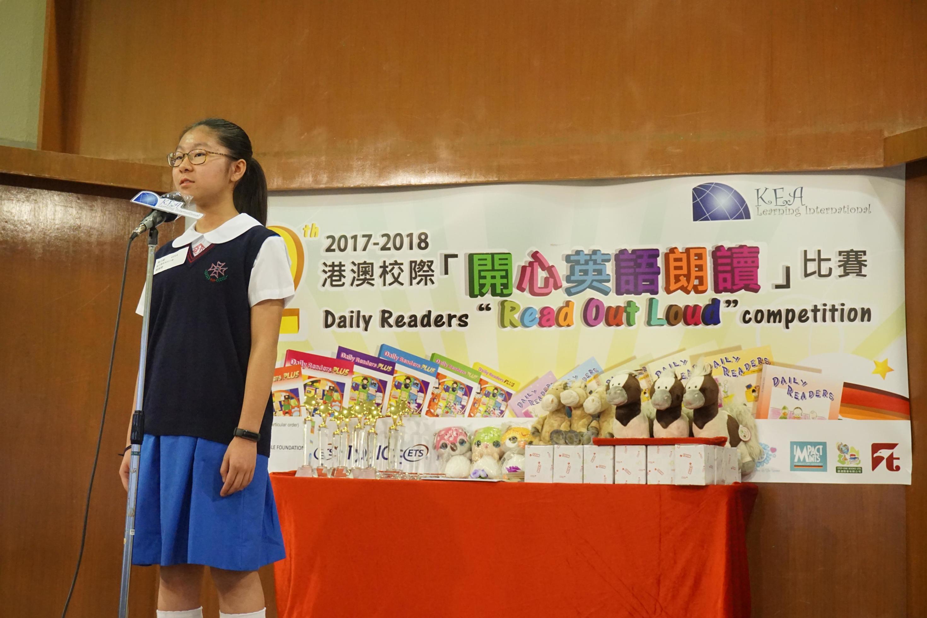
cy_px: 309
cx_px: 464
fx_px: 1661
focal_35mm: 64
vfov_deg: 21.1
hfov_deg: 31.2
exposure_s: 1/80
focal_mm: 43
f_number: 5.6
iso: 3200
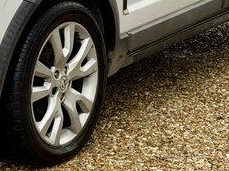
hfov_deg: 11.8
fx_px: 1110
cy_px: 9
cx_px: 58
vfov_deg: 8.8
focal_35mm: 168
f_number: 1.78
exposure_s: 1/345
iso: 64
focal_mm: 6.76
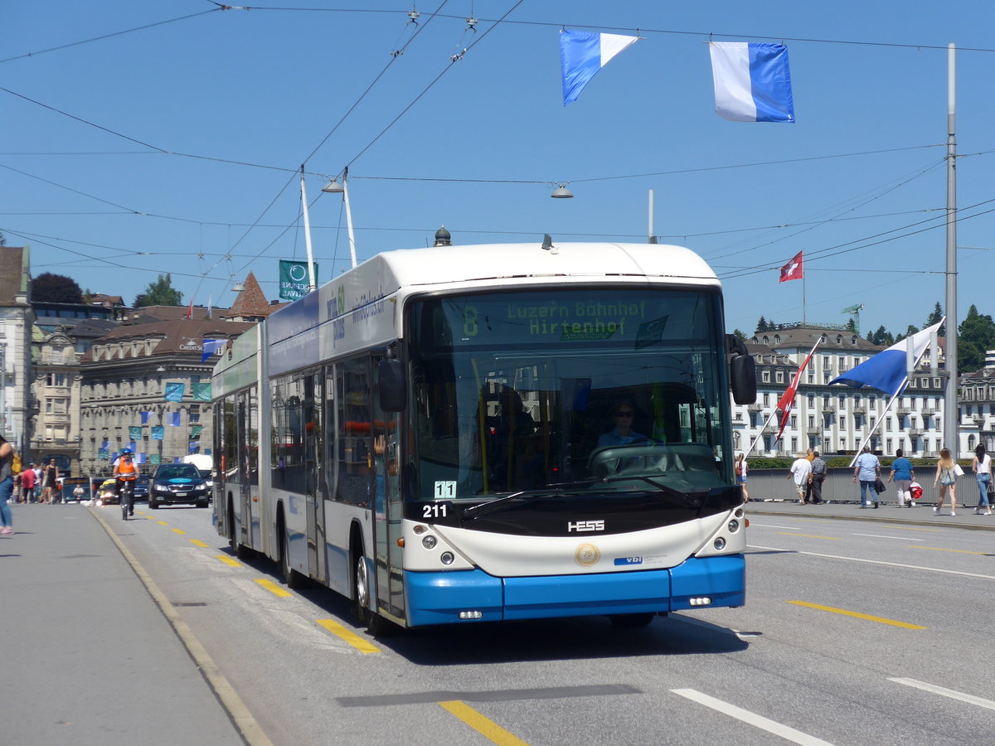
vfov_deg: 19.9
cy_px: 373
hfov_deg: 26.3
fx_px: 2127
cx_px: 498
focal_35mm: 74
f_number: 4.2
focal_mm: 15
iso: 80
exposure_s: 1/1000
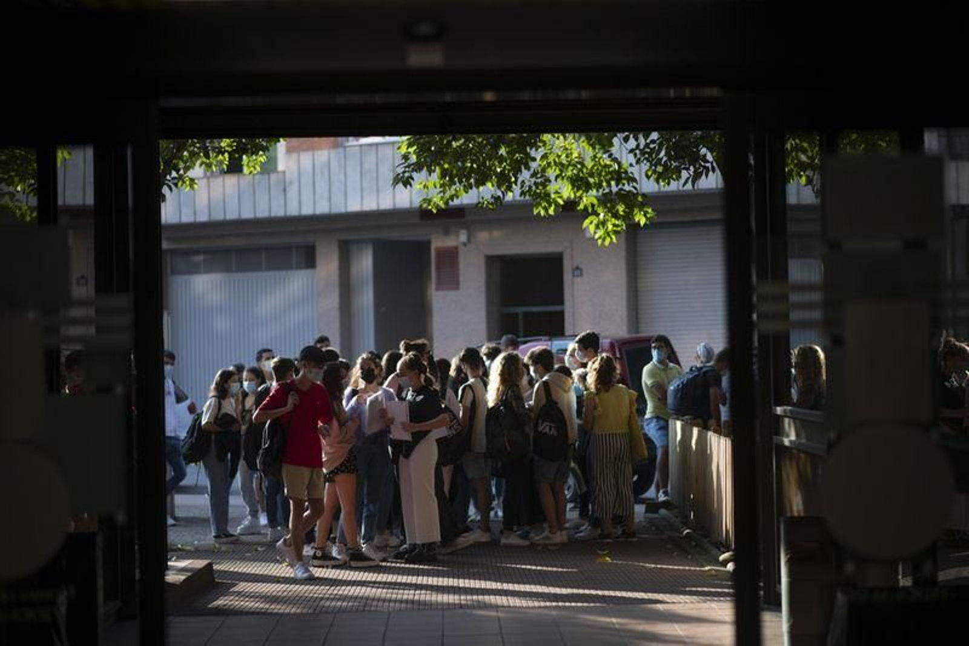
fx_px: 2287
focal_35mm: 85
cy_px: 323
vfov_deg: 16.1
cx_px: 484
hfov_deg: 23.9
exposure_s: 1/1250
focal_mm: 85
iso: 250
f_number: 2.2
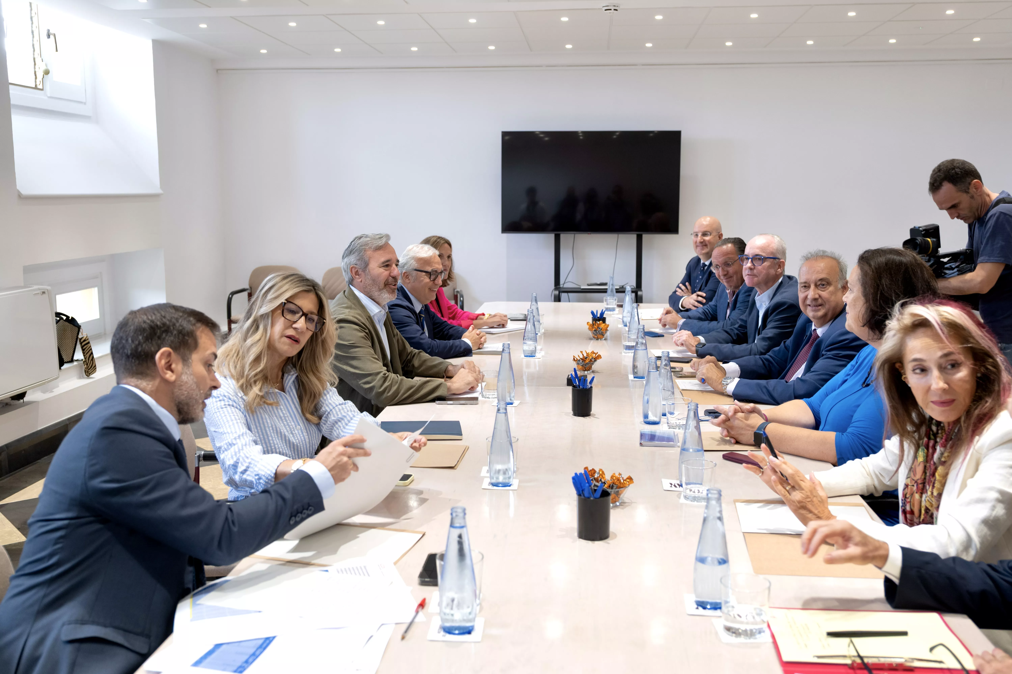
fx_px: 956
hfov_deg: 55.8
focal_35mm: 34
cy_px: 337
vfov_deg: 38.9
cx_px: 506
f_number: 4
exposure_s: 1/60
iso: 500
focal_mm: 34
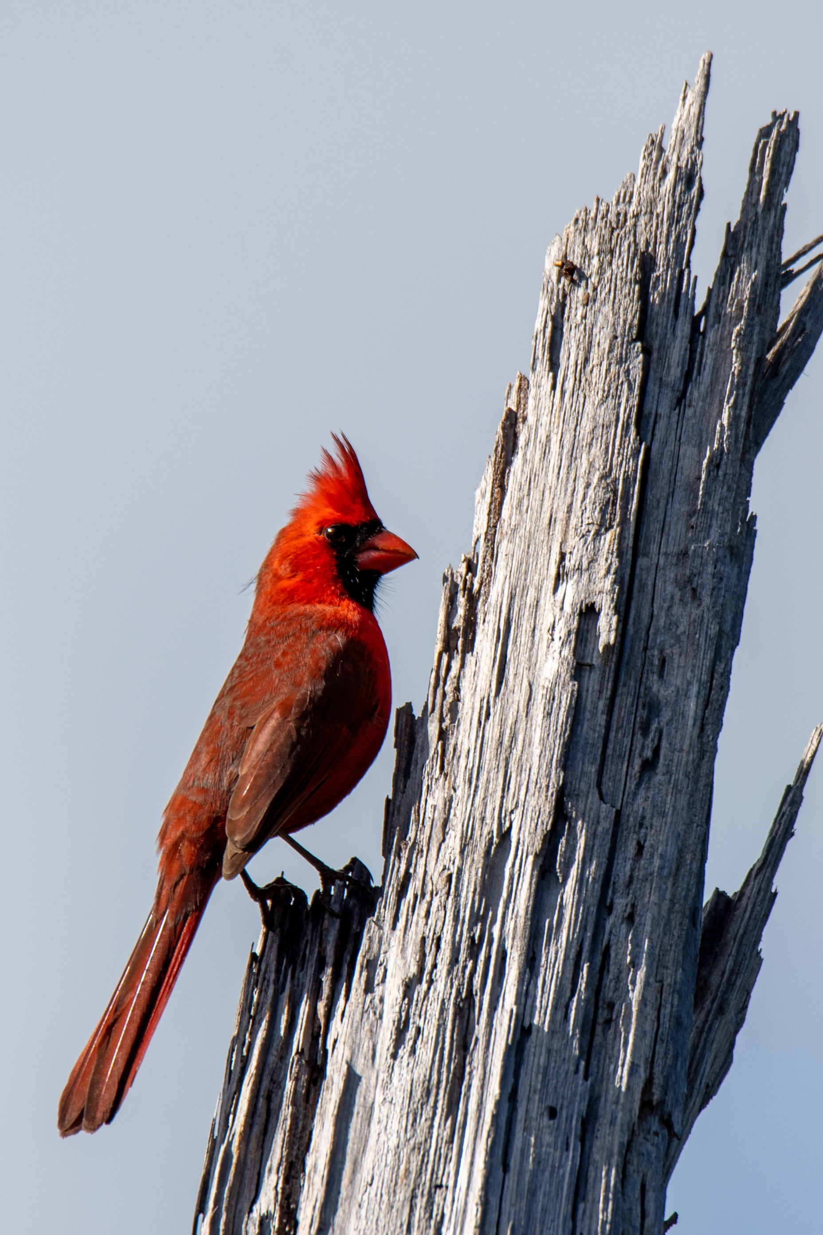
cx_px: 412
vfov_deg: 2.3
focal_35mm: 900
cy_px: 618
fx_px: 30860
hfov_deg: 1.5
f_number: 7.1
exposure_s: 1/1000
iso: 100
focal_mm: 600
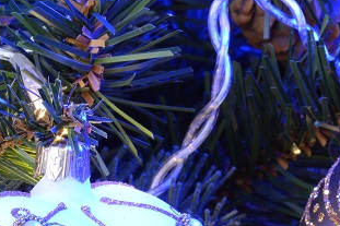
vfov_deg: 4.0
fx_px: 3190
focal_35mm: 338
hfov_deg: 6.1
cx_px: 259
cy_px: 295
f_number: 22
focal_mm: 105
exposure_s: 4
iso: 200
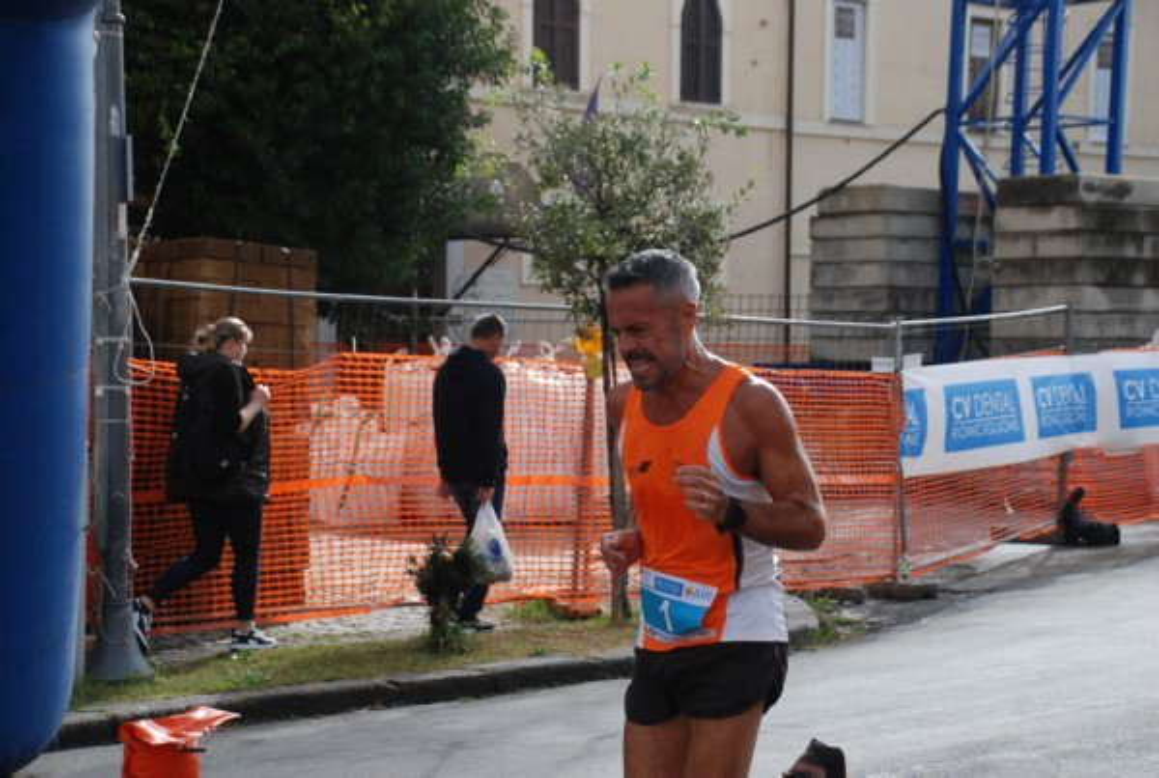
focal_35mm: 78
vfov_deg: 17.6
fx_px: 2517
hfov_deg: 25.9
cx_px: 580
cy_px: 389
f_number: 5
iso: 1000
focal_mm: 52
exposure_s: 1/1250
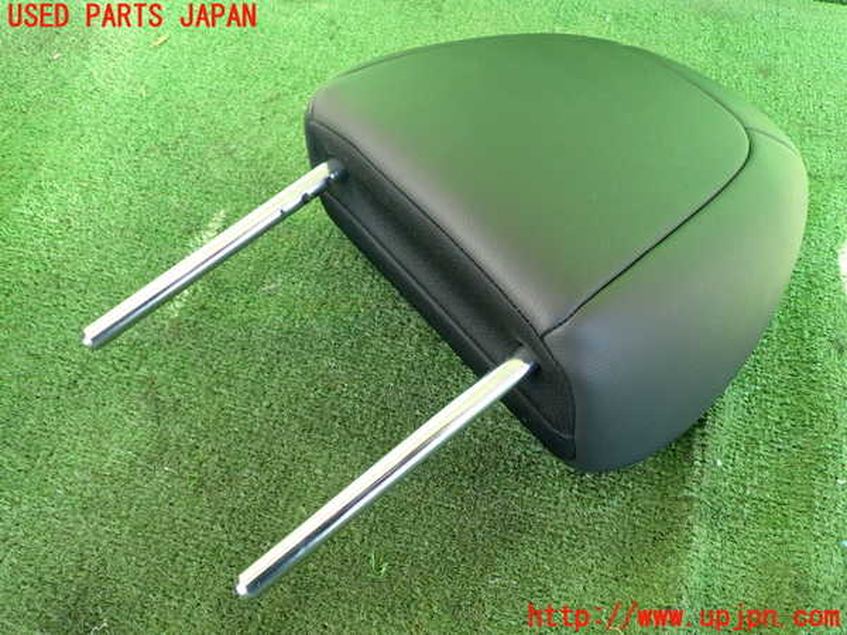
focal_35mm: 32
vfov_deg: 44.2
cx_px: 424
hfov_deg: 56.8
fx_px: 783
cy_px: 318
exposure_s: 1/125
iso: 320
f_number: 2.4
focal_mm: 5.79
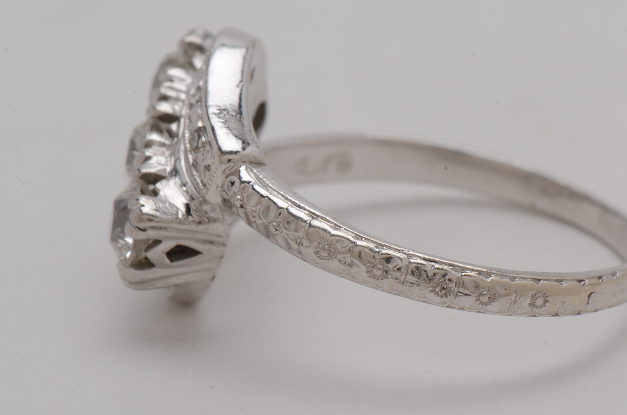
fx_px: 3001
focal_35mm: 173
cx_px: 370
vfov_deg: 7.9
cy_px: 255
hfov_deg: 11.9
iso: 200
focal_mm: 85
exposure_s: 1/125
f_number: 22
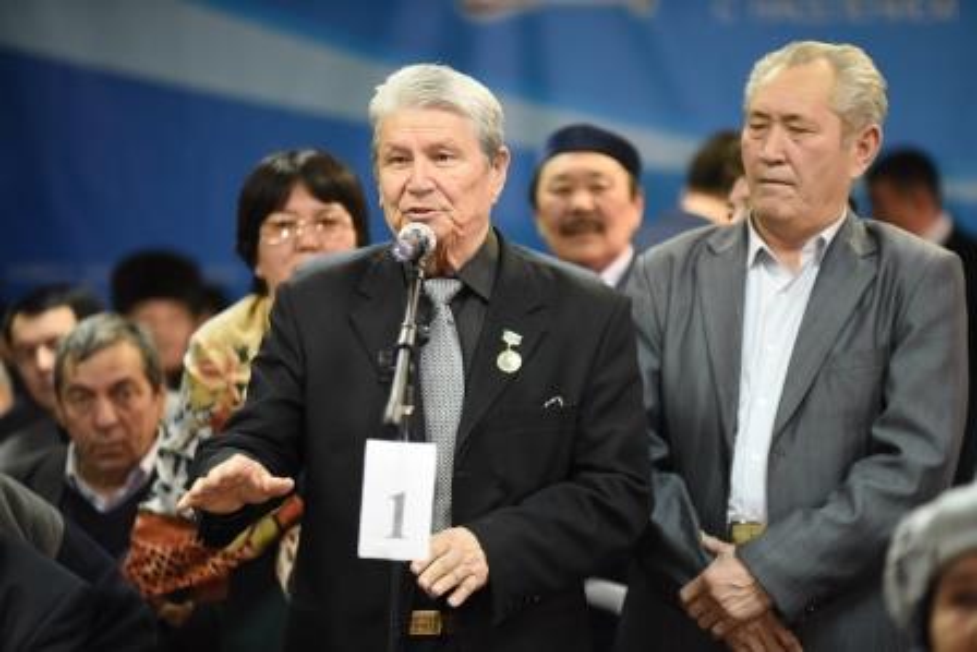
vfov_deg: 7.4
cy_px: 326
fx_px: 5022
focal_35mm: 185
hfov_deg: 11.1
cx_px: 488
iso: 3200
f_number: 2.8
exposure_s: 1/200
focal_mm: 185
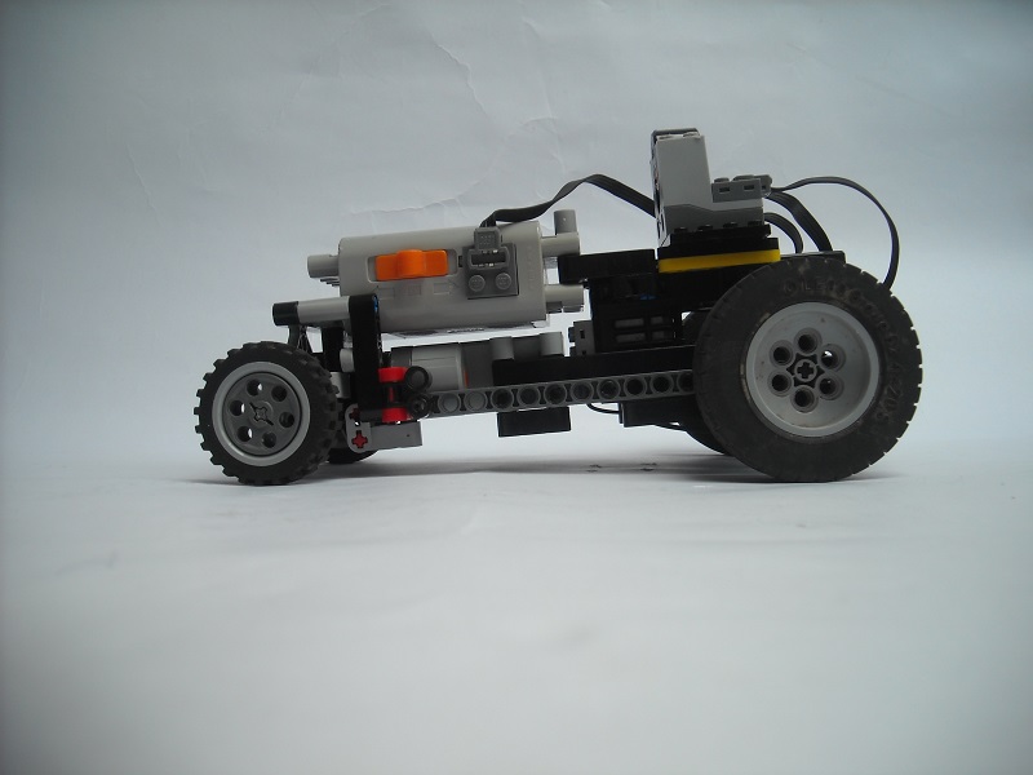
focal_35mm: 35
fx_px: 1044
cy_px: 388
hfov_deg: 52.6
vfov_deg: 40.7
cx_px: 516
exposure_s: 1/109
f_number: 2.8
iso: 64
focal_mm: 5.7
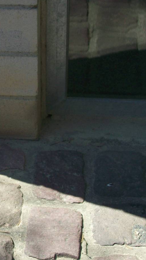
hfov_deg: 11.2
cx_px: -26
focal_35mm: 106
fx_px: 730
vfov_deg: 20.2
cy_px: 135
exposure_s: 1/487
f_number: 3.4
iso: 80
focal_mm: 9.4
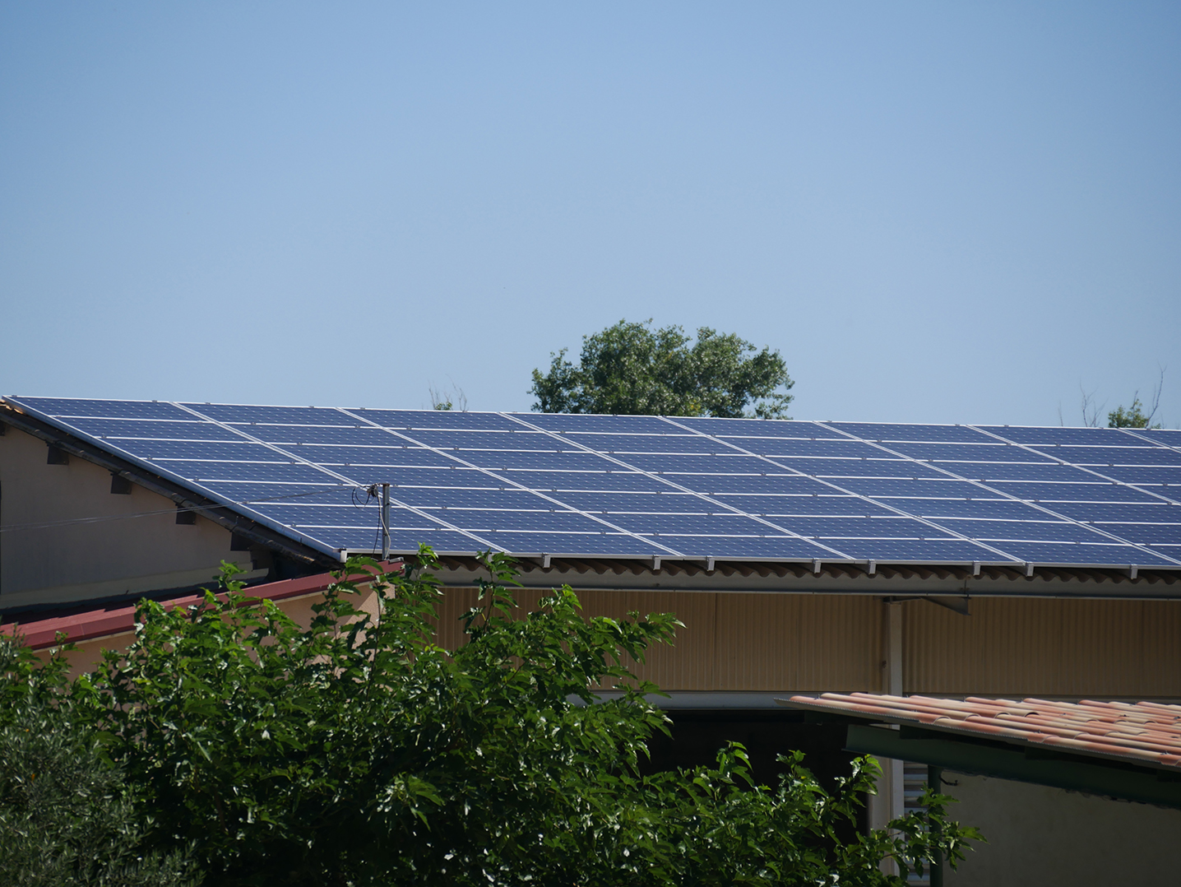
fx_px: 9556
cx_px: 590
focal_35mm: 280
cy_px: 444
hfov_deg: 7.1
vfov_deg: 5.3
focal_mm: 140
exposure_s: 1/1000
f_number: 5.6
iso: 200
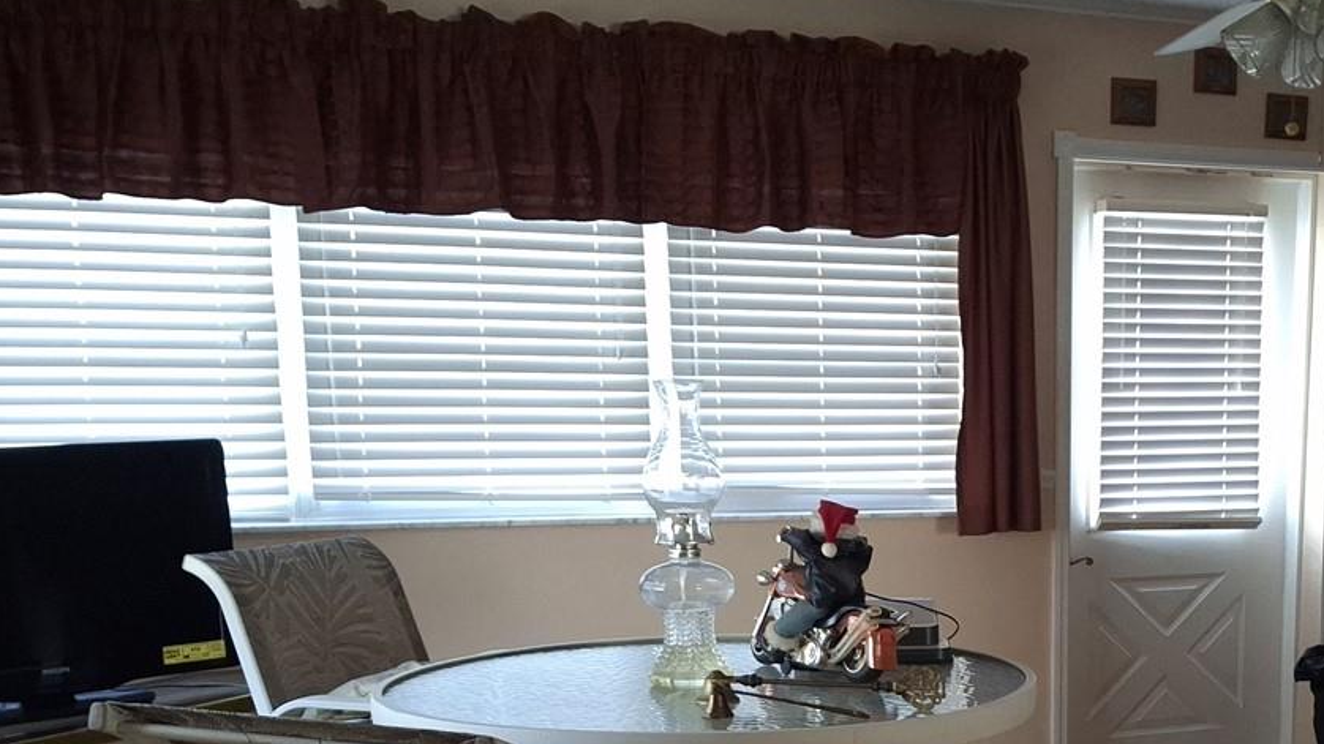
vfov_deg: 22.5
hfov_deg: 38.6
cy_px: 657
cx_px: 1030
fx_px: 1825
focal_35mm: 52
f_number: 1.8
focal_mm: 4.69
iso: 640
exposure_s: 1/24
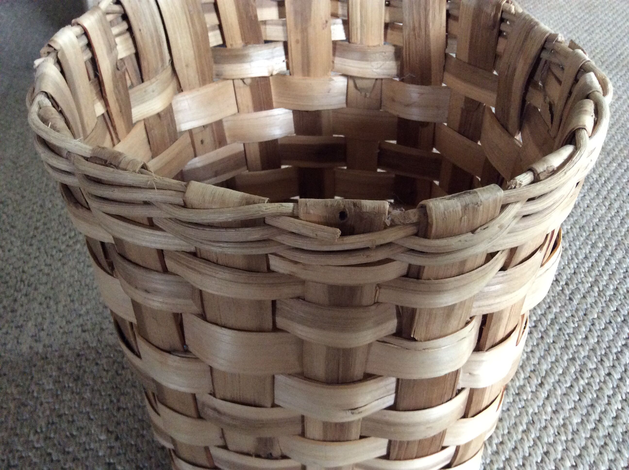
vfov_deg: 44.1
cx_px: 314
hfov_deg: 56.9
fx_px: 581
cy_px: 235
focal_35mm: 32
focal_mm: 3.3
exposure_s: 1/25
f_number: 2.4
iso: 250
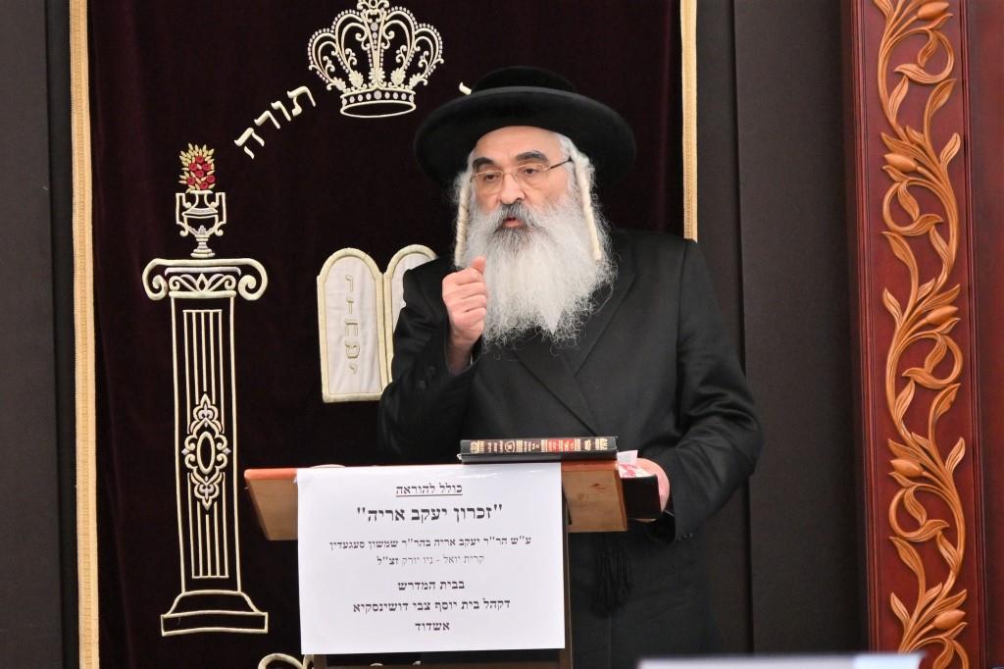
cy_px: 334
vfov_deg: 7.6
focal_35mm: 180
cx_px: 502
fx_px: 5018
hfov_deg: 11.4
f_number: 4
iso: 640
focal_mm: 120
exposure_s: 1/400
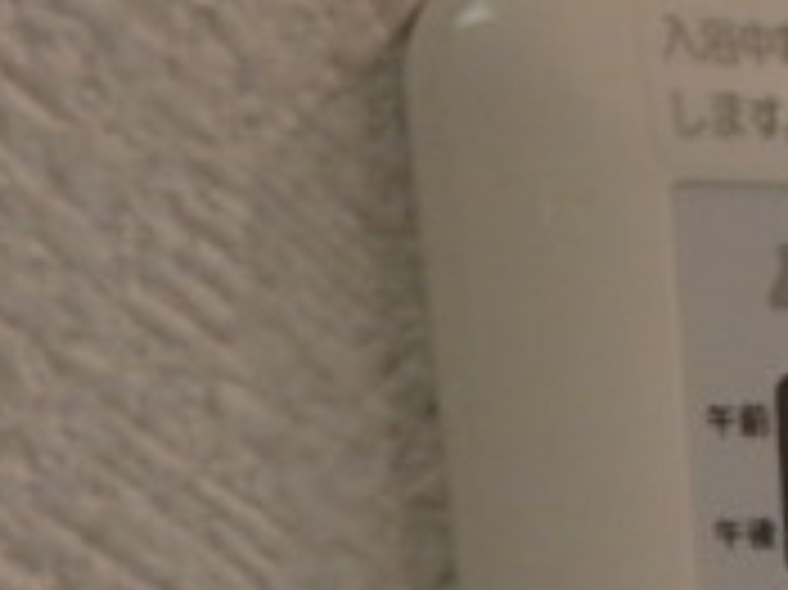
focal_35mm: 77
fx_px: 1752
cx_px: 1270
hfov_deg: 20.6
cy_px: 820
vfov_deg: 17.6
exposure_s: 1/160
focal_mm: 3.7
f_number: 3.5
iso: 400
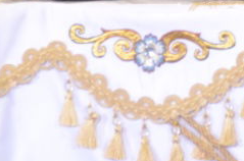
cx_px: 463
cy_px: -171
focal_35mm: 996
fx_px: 6734
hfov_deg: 2.1
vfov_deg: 1.4
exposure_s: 1/160
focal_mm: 155
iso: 1250
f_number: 5
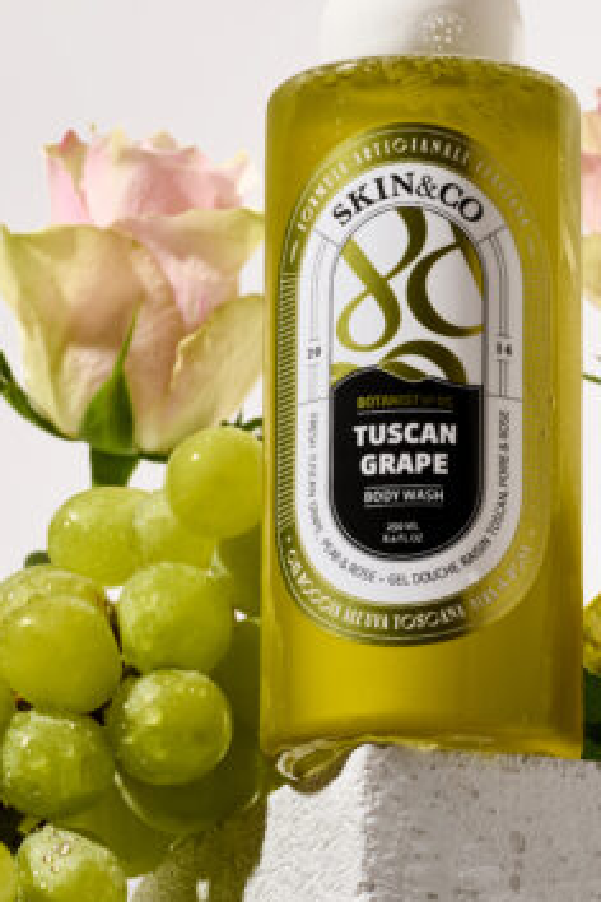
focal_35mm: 228
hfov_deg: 6.0
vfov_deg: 9.0
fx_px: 5709
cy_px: 382
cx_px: 438
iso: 64
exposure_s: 1/160
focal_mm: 105
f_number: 20
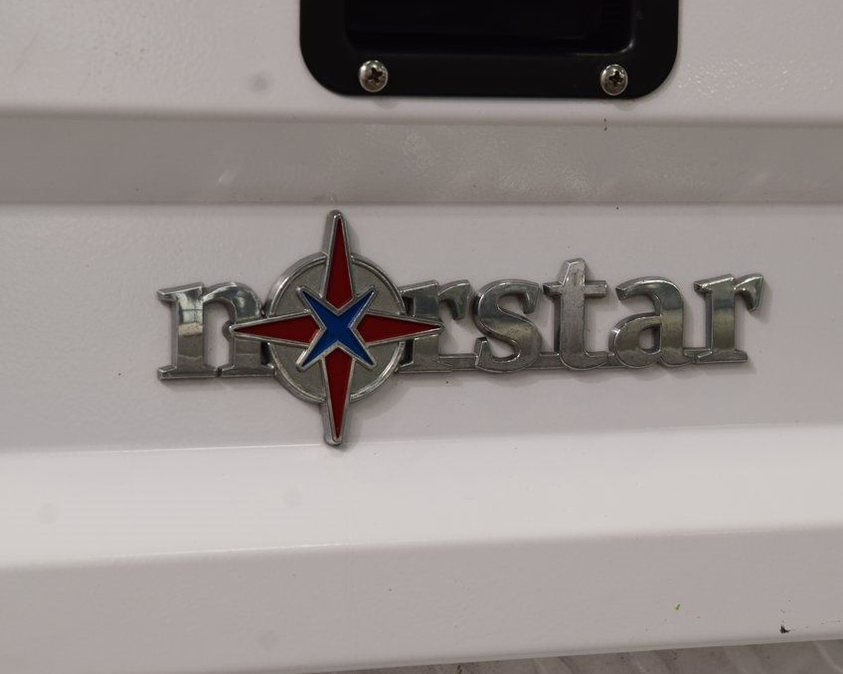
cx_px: 485
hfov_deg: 16.2
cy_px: 337
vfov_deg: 13.0
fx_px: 2968
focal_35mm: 119
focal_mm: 70
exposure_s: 1/40
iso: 400
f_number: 7.1
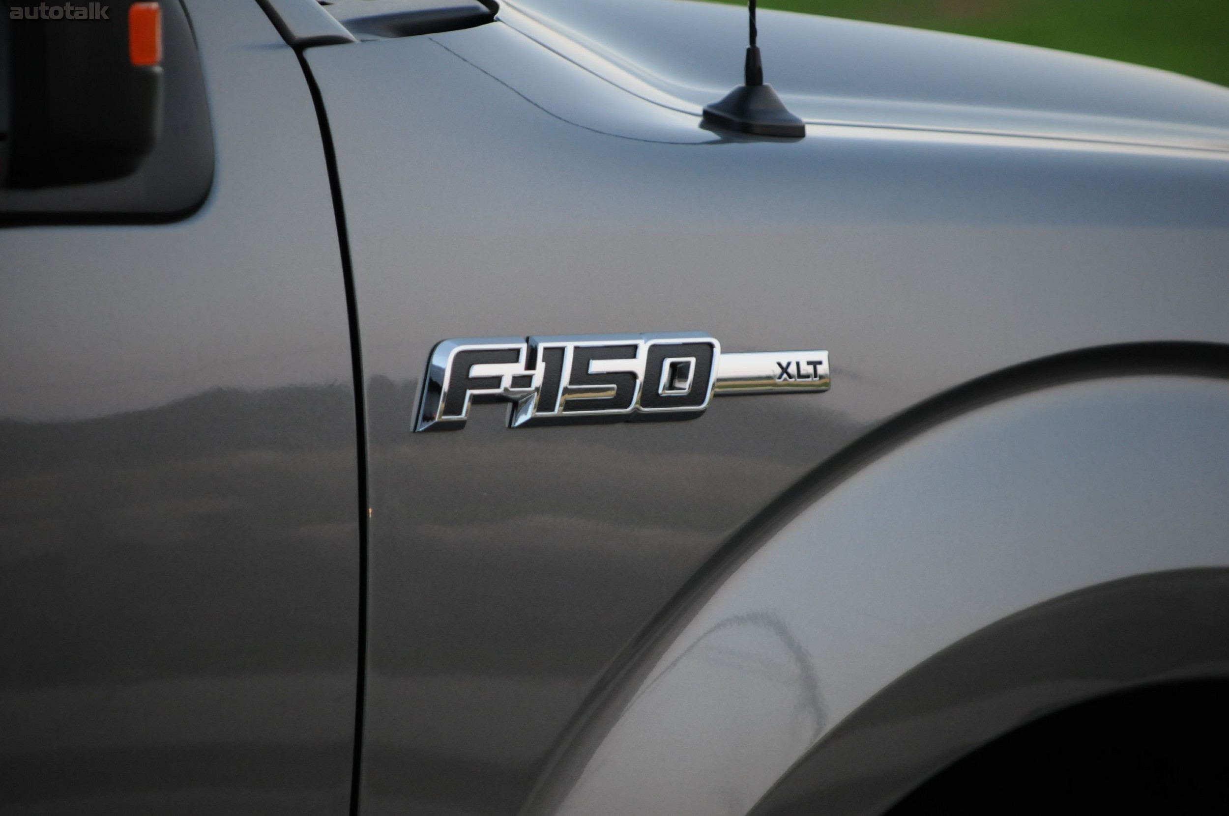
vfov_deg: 6.1
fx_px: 7673
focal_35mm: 225
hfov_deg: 9.2
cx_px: 614
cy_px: 408
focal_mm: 150
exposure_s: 1/25
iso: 800
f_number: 5
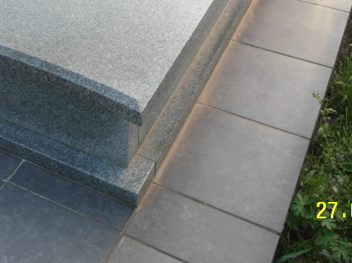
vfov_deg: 23.8
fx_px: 579
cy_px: -36
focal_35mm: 57
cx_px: 70
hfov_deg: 32.8
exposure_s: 1/125
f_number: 3.4
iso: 80
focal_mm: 5.2
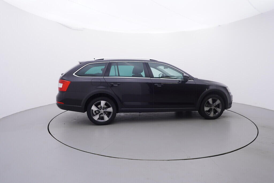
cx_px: 137
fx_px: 171
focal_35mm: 22
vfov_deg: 56.2
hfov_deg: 77.3
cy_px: 92
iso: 200
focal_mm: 15
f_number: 5
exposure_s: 1/80
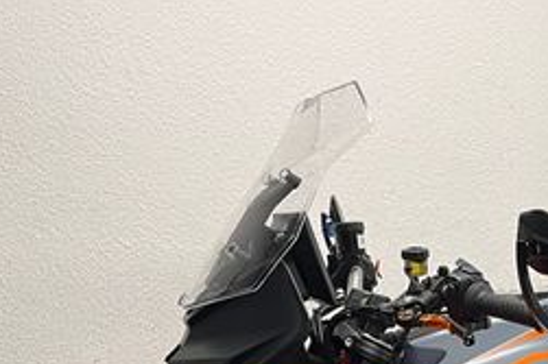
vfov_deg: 18.3
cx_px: 489
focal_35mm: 69
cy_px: 484
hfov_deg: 28.2
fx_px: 1050
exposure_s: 1/50
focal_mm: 5.1
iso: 80
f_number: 1.6
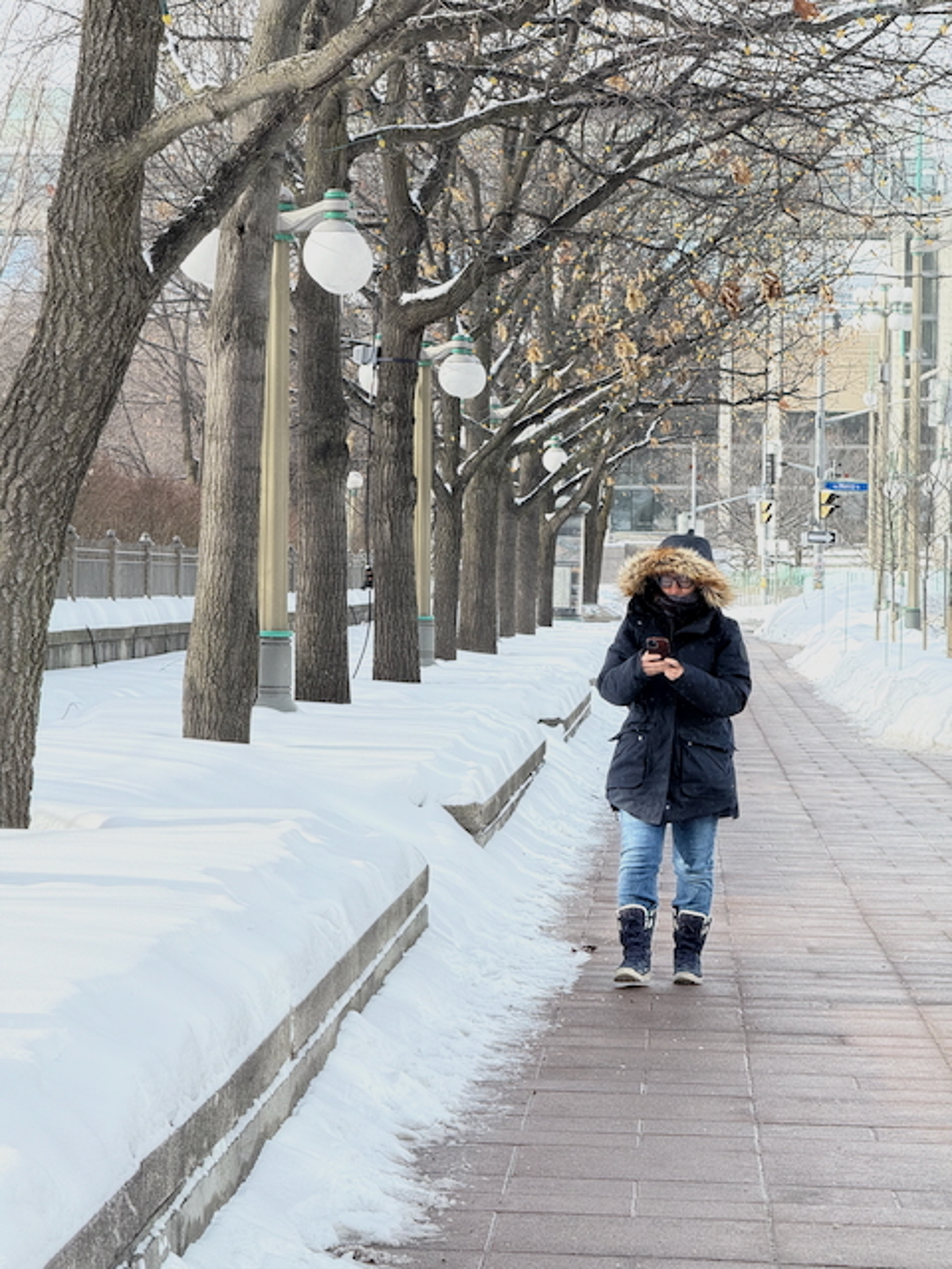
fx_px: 4400
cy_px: 634
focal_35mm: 120
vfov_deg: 16.4
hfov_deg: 12.3
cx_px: 476
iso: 64
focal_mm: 15.66
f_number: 2.8
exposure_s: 1/453
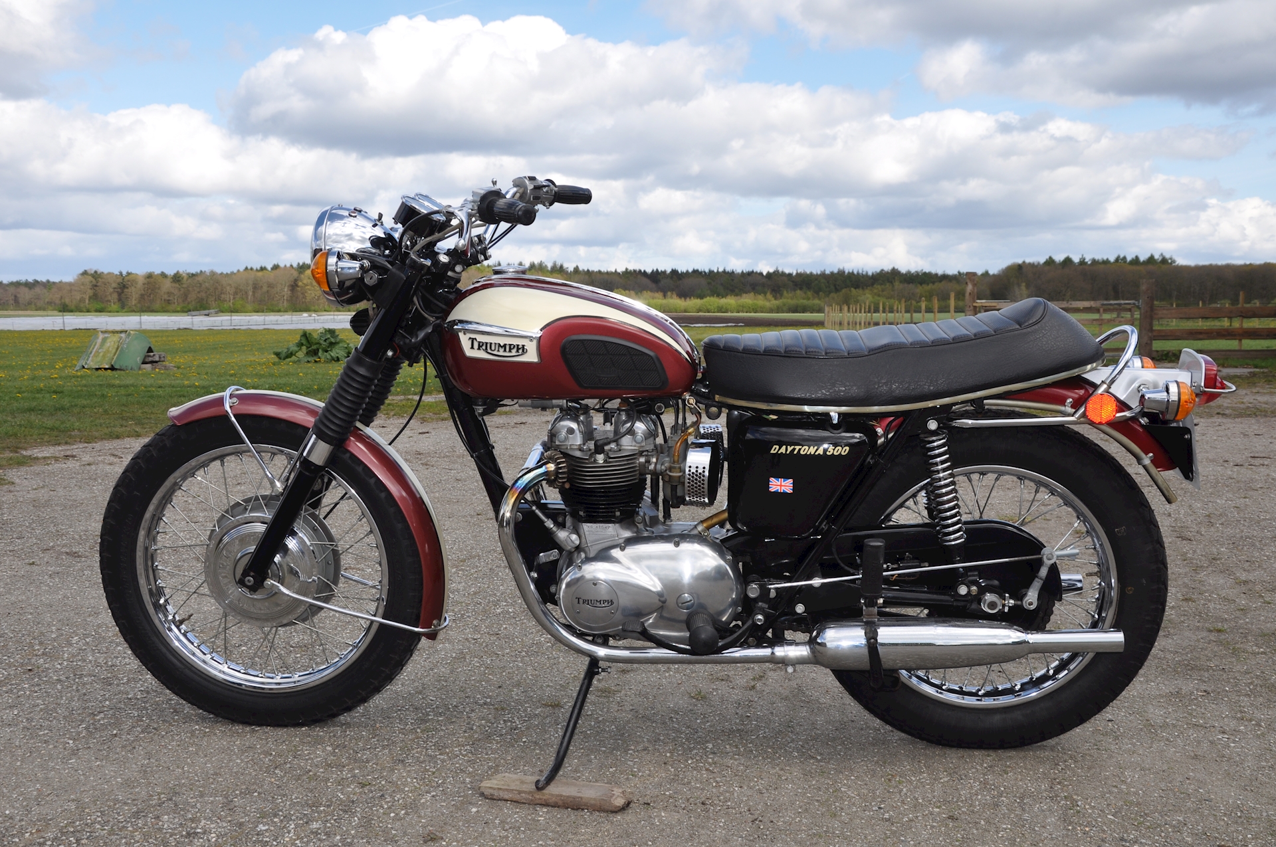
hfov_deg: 49.6
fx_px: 1381
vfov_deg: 34.1
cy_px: 424
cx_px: 638
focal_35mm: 39
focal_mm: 26
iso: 200
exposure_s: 1/200
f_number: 11
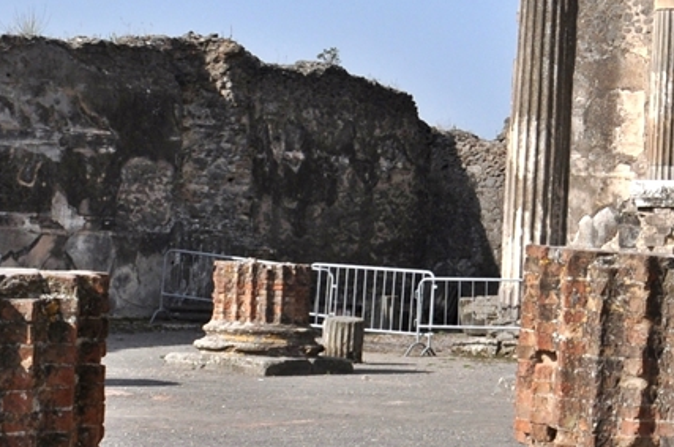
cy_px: -70
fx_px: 2523
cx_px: 797
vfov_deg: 10.0
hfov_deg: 14.7
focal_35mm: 135
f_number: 10
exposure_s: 1/400
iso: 200
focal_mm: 24
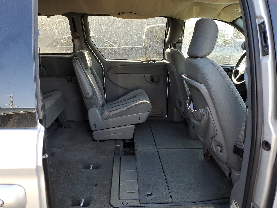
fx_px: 208
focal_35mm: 26
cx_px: 138
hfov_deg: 67.3
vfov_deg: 53.1
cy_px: 104
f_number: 1.5
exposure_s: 1/152
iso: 50
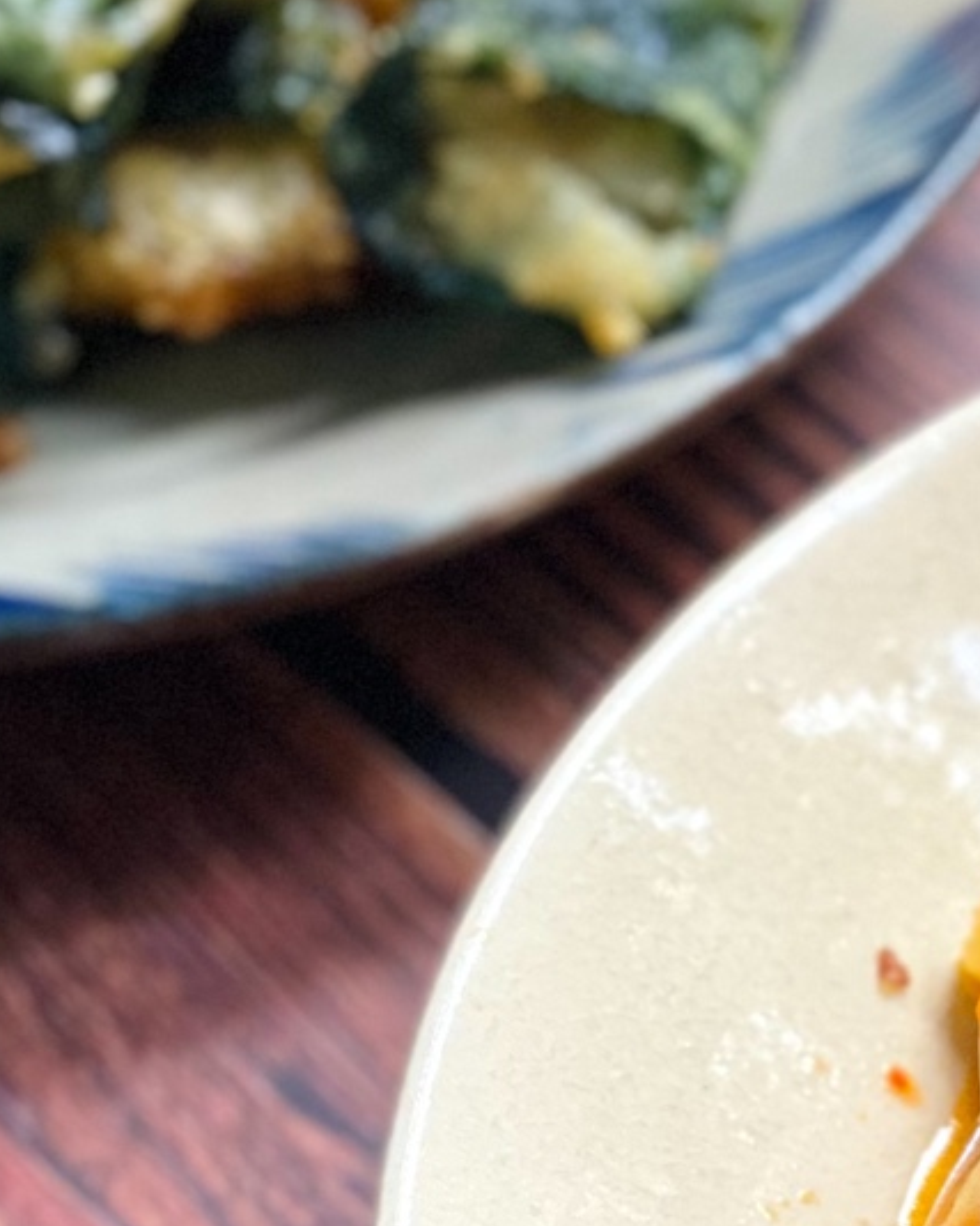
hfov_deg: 7.8
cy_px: 1304
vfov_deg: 10.1
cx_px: 1971
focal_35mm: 190
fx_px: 6890
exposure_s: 1/50
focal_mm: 6
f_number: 2
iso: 125
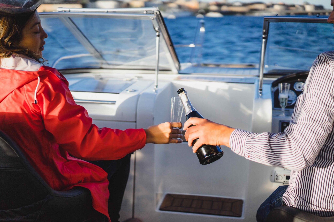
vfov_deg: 24.6
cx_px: 167
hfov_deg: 36.2
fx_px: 510
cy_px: 111
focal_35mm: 55
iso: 100
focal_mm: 55
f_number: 1.8
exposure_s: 1/8000
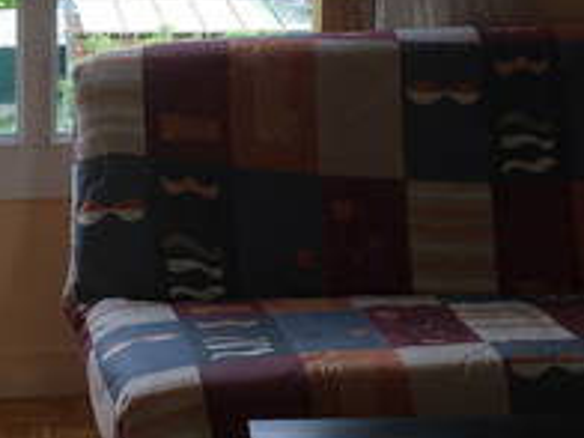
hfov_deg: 16.8
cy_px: 9
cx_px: 355
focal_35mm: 117
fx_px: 1974
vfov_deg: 12.5
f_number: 2.2
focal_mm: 4.15
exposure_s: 1/103
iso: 25
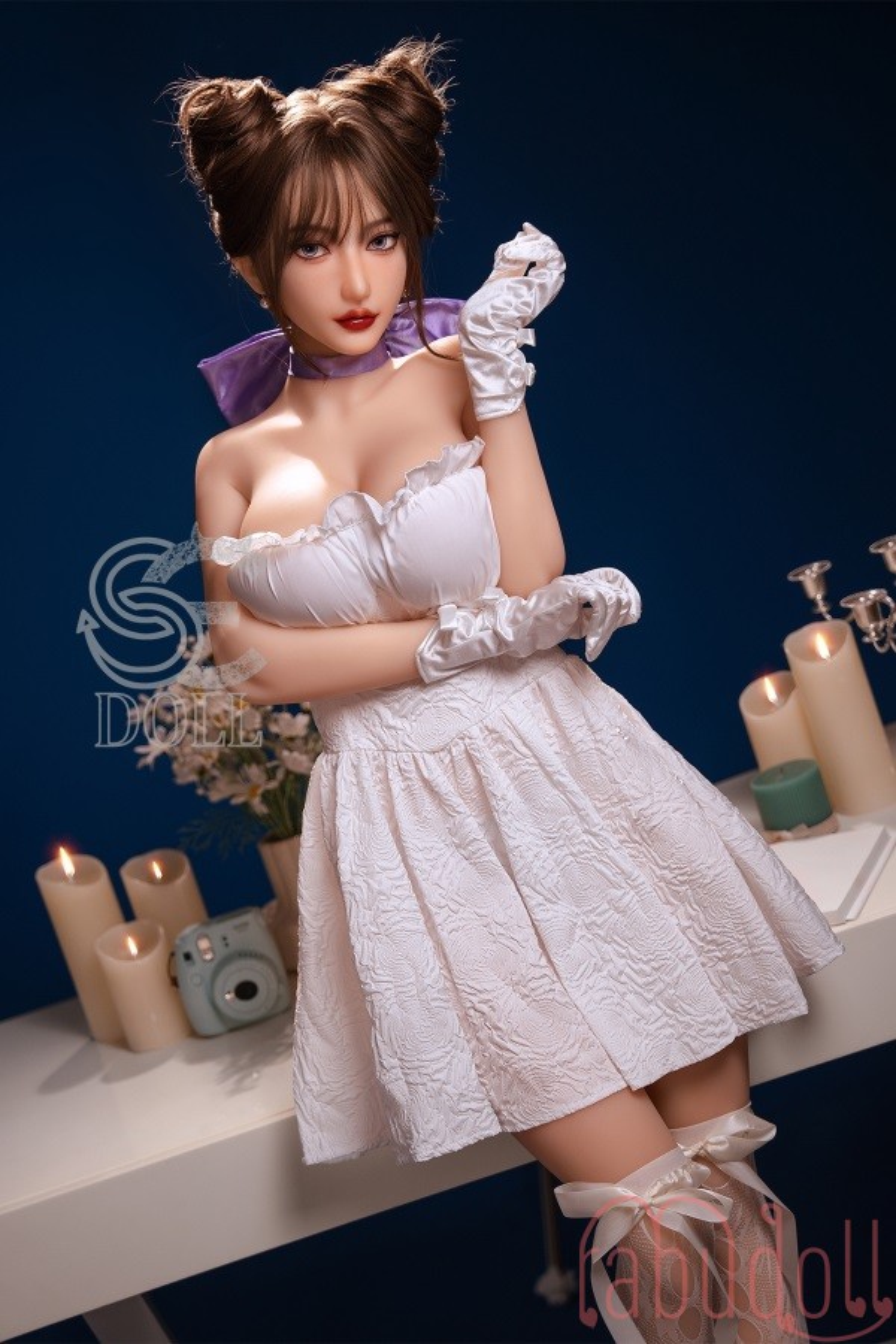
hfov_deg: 19.5
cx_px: 448
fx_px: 2613
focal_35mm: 70
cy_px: 672
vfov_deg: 28.8
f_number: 2.8
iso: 125
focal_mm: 70
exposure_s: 1/80
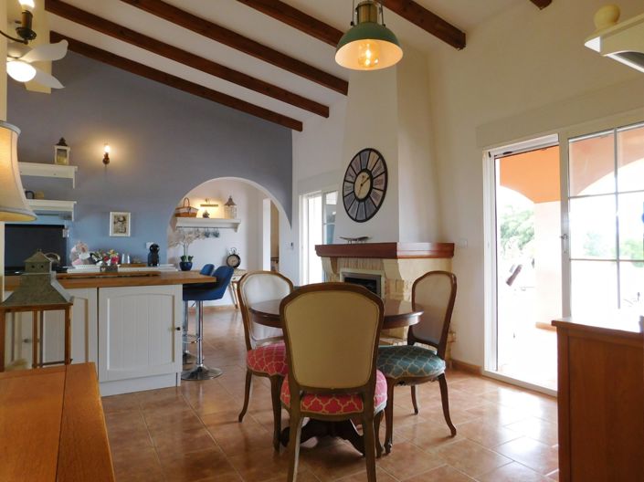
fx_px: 428
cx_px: 322
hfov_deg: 74.0
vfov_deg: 58.8
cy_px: 241
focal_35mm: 23
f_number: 3
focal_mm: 4
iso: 125
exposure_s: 1/50
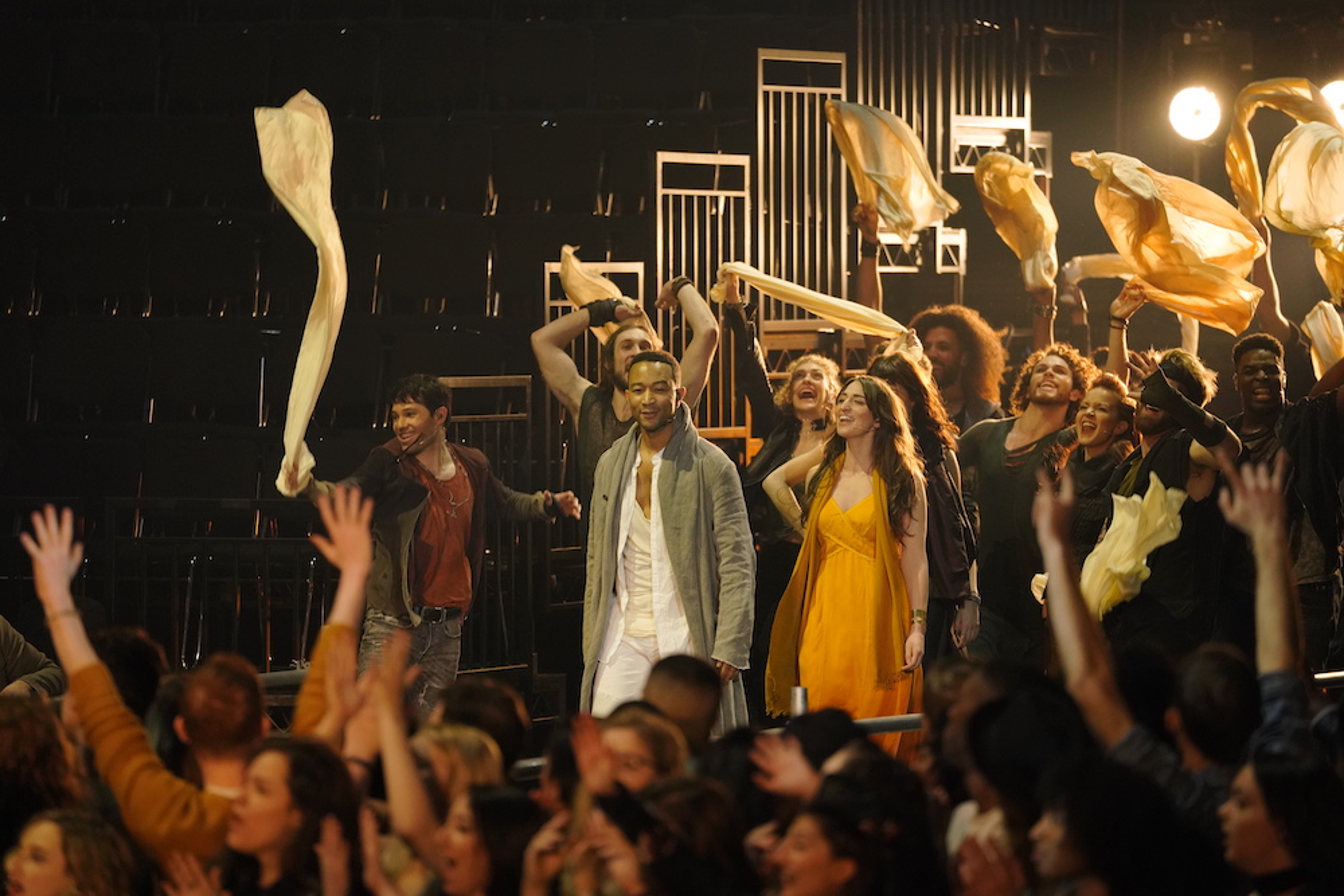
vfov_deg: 6.9
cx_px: 672
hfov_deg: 10.3
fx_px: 7467
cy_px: 448
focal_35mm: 200
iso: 3200
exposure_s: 1/400
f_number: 3.2
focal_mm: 200
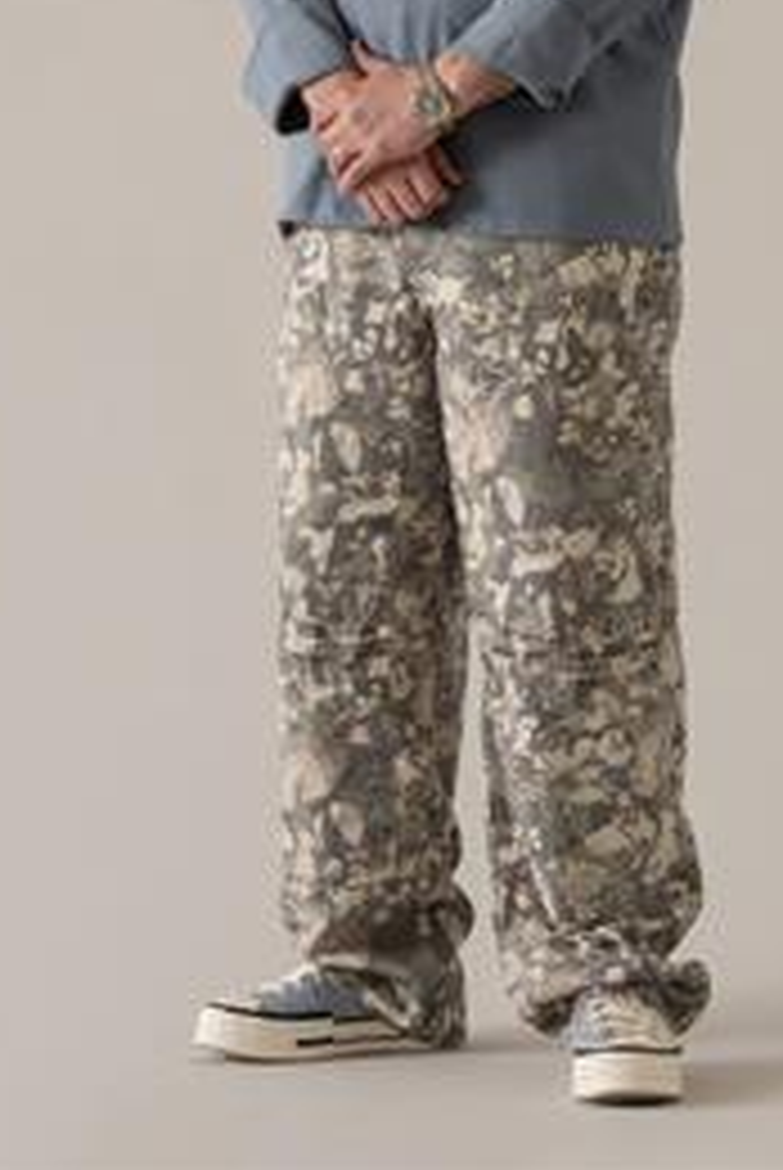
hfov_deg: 6.7
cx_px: 490
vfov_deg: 9.9
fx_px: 6735
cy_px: 148
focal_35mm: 207
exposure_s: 1/160
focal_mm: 116
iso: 320
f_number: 11
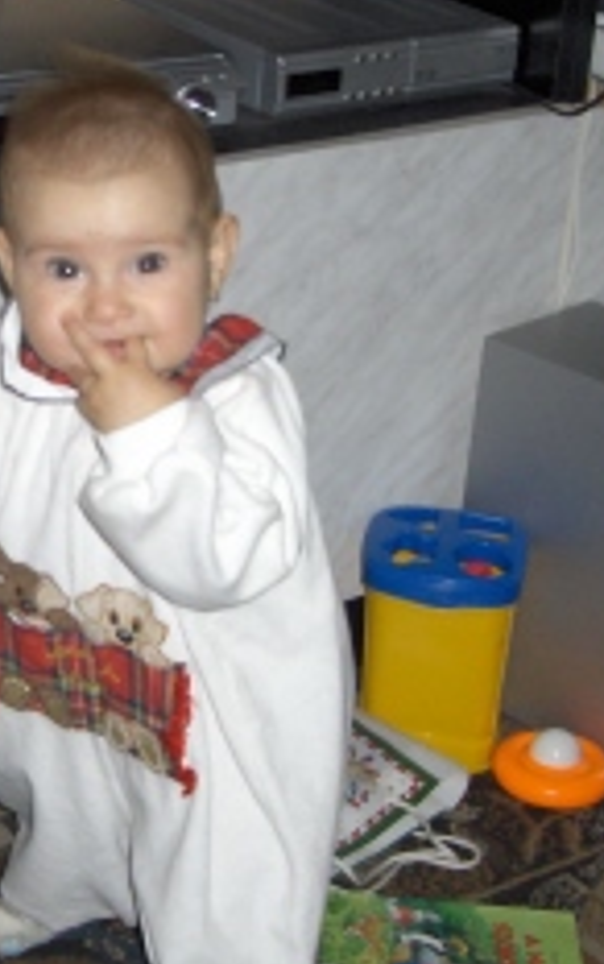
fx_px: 2366
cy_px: 439
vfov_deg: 23.0
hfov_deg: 14.2
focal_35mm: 90
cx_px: -58
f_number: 2.9
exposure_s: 1/60
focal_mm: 7.4
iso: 100
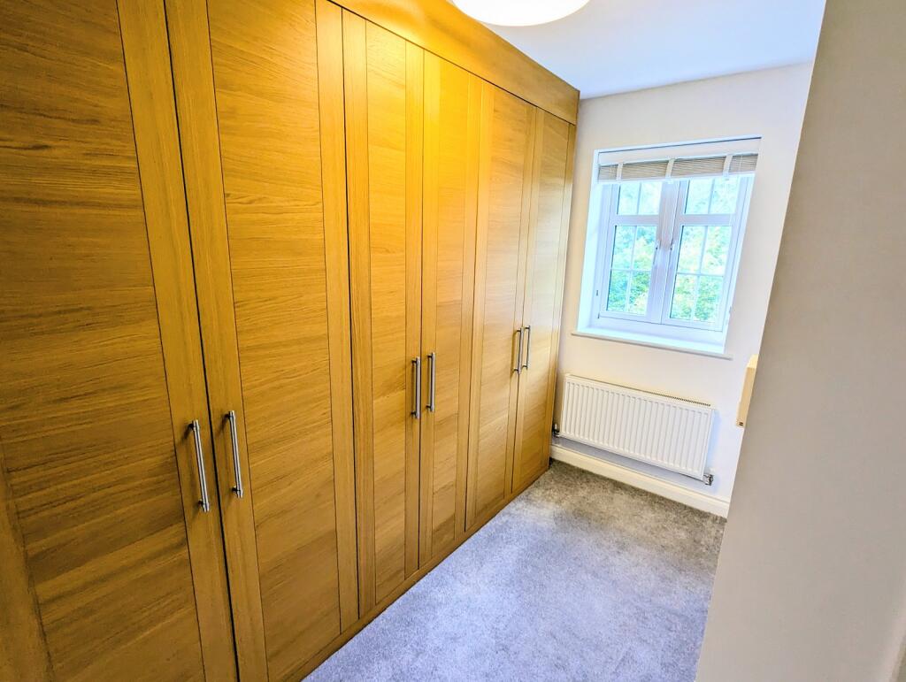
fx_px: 419
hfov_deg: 94.4
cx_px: 453
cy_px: 341
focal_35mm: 16
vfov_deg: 78.2
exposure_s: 1/100
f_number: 2.2
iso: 196
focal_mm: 2.35
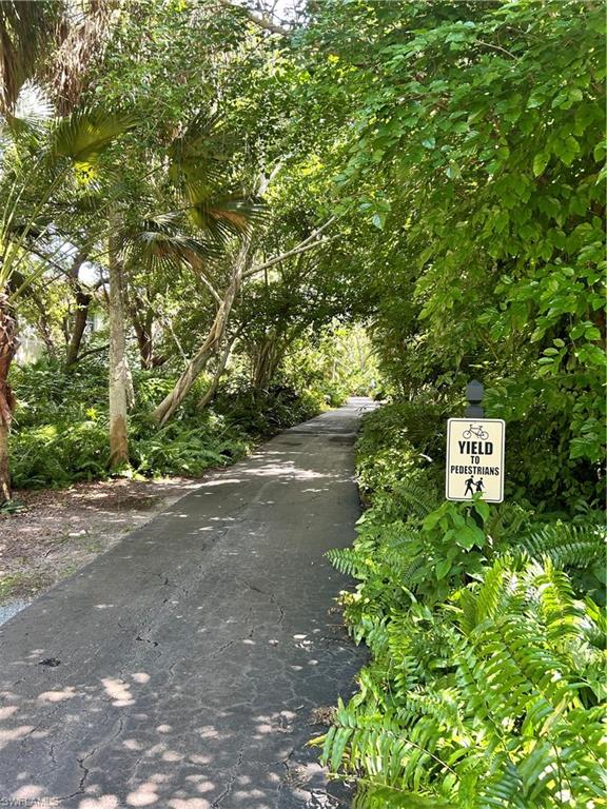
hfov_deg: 53.1
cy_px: 404
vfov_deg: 67.3
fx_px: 608
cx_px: 304
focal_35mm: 26
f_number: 1.5
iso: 50
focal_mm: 5.7
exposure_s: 1/121
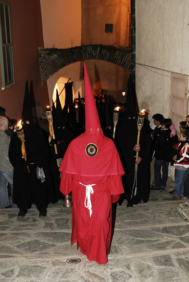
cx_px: 94
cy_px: 141
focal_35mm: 46
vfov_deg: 42.3
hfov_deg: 29.0
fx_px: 365
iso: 640
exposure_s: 1/30
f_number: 3.5
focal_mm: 31
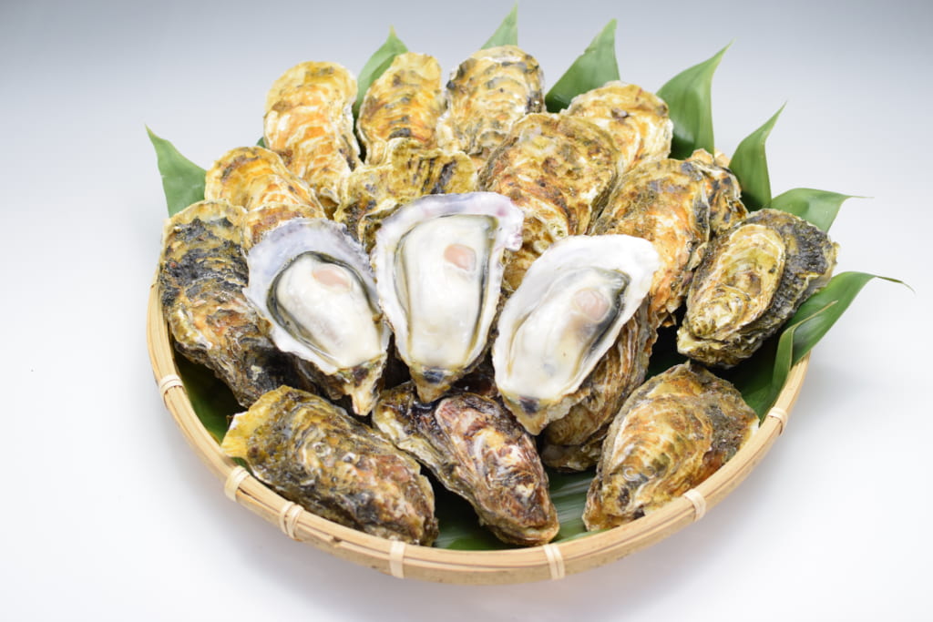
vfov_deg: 25.8
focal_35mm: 52
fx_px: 1361
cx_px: 466
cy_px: 311
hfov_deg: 37.8
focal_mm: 35
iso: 800
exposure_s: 1/125
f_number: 5
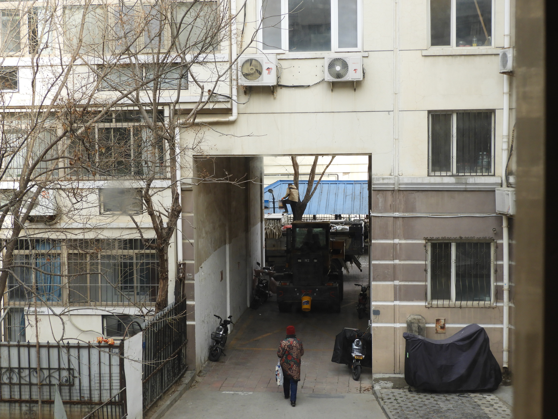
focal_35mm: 55
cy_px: 210
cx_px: 279
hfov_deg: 34.9
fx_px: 887
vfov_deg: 26.6
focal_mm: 9.9
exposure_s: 1/200
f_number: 4
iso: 100
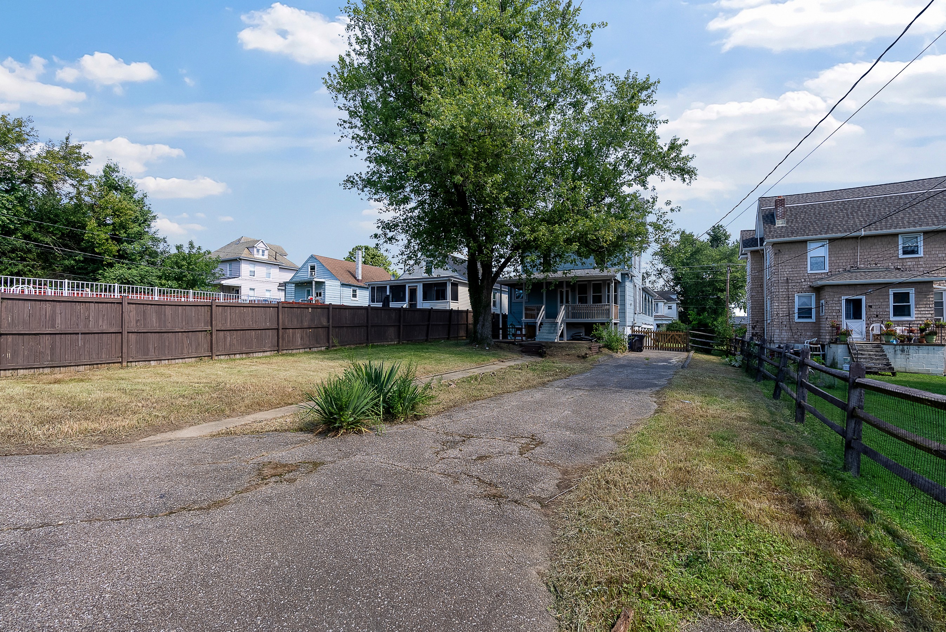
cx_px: 473
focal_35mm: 16
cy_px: 316
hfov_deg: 96.7
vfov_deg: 73.8
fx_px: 421
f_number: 8
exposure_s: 1/80
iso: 100
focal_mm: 16
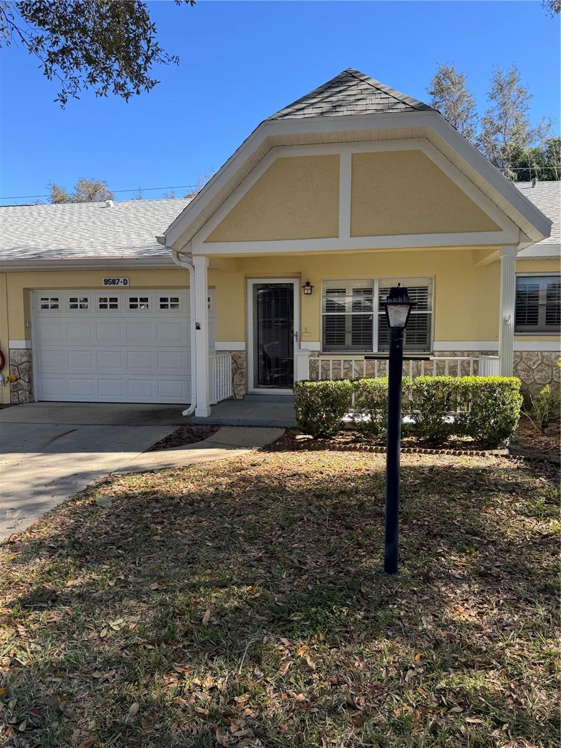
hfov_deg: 56.8
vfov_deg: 71.6
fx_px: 519
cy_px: 374
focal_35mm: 24
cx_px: 280
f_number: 1.78
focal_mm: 6.76
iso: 80
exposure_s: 1/832
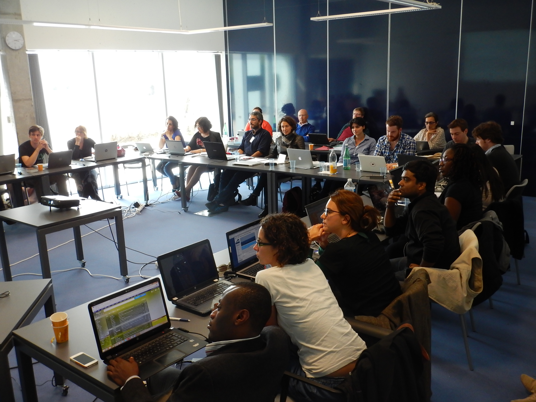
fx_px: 526
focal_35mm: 34
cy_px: 201
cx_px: 268
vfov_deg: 41.8
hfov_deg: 54.0
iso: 320
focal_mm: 6.1
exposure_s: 1/30
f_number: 4.2
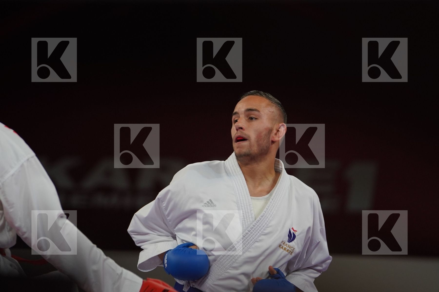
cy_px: 146
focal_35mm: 261
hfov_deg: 7.9
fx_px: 3183
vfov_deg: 5.3
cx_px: 220
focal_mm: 174
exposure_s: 1/1000
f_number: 2.8
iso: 800
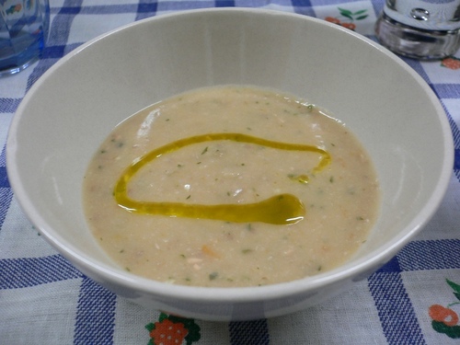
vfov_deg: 40.7
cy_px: 172
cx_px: 230
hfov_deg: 52.6
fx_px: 465
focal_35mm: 35
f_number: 2.8
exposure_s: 1/25
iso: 100
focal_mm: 5.8
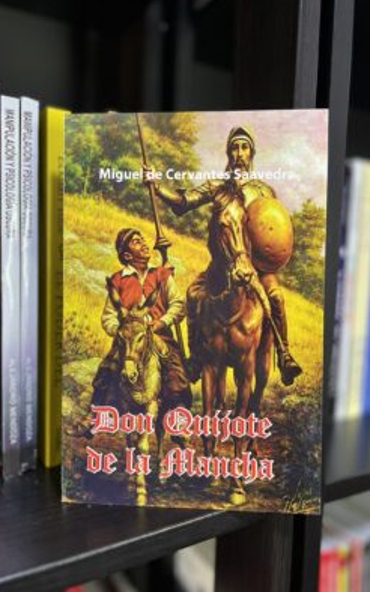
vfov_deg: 66.5
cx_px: 187
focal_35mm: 28
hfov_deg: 44.5
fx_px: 452
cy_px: 293
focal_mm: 5.7
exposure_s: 1/60
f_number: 1.5
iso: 320
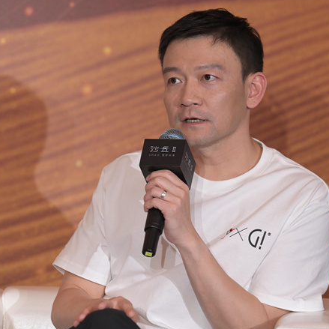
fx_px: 2699
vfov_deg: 7.0
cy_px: 170
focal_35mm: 251
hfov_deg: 7.0
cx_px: 193
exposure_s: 1/250
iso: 3200
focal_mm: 185
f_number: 4
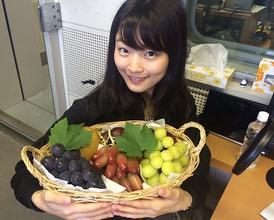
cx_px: 124
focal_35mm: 31
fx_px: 252
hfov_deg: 57.0
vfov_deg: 47.2
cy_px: 110
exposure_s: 1/33
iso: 100
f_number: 2.2
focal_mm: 4.15
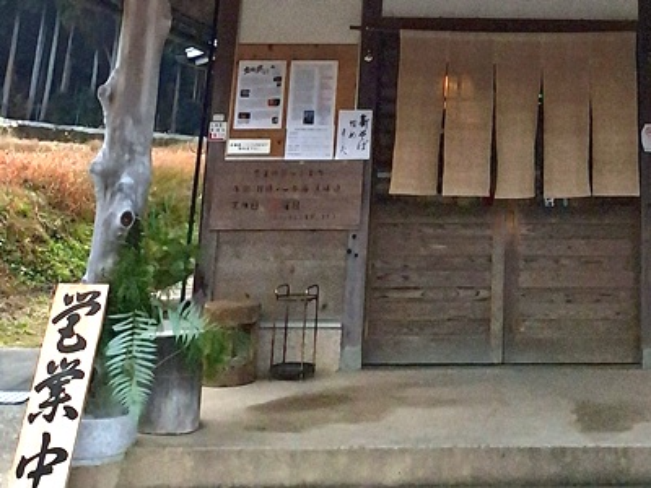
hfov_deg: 73.9
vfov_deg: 58.9
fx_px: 433
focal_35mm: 23
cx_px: 326
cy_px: 244
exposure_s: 1/4902
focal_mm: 5.54
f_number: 1.8
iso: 40
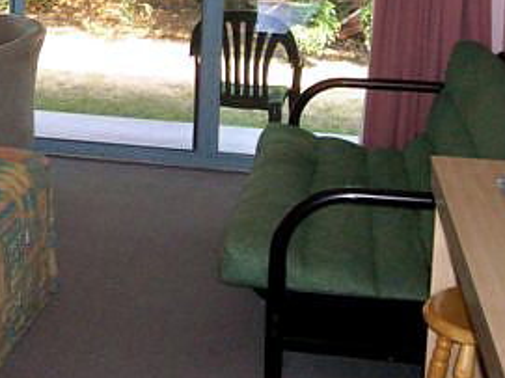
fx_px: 1239
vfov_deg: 16.8
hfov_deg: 22.3
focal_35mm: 85
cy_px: -50
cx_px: 15
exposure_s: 1/64
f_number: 4.5
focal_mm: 5.9
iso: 140
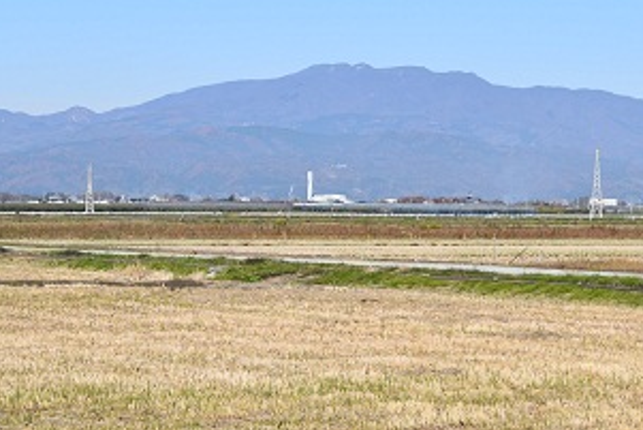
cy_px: 237
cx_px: 342
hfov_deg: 15.8
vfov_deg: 10.6
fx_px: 2323
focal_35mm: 130
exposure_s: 1/400
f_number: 10
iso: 200
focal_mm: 58
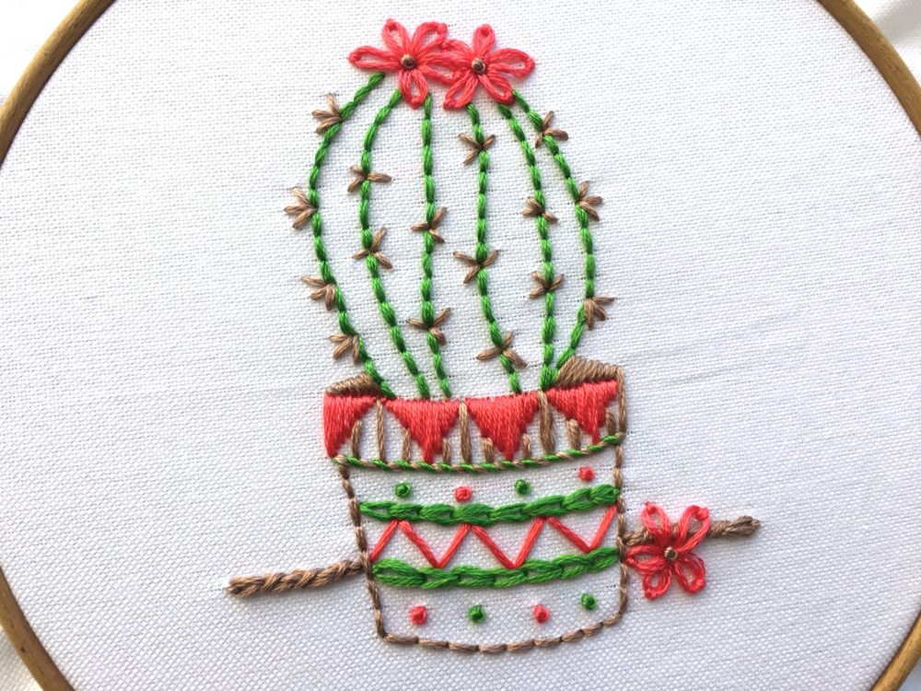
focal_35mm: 29
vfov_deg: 48.2
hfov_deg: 61.7
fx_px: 772
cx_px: 460
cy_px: 346
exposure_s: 1/120
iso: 40
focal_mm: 4.15
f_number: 2.2
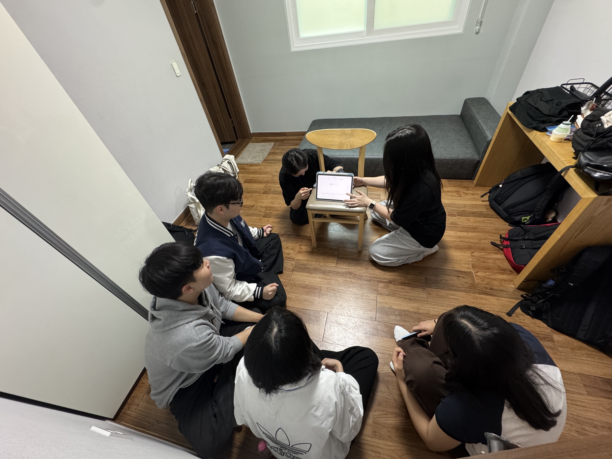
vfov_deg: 85.7
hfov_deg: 102.1
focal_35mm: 14
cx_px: 306
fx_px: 248
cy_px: 230
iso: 400
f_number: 2.2
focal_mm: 2.22
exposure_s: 1/60
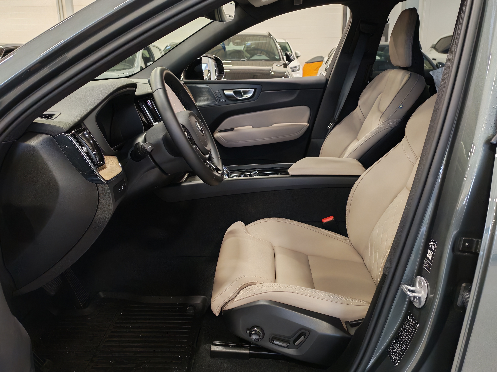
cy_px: 186
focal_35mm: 31
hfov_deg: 58.4
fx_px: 445
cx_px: 248
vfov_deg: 45.4
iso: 981
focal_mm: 6.12
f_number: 1.9
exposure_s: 1/100
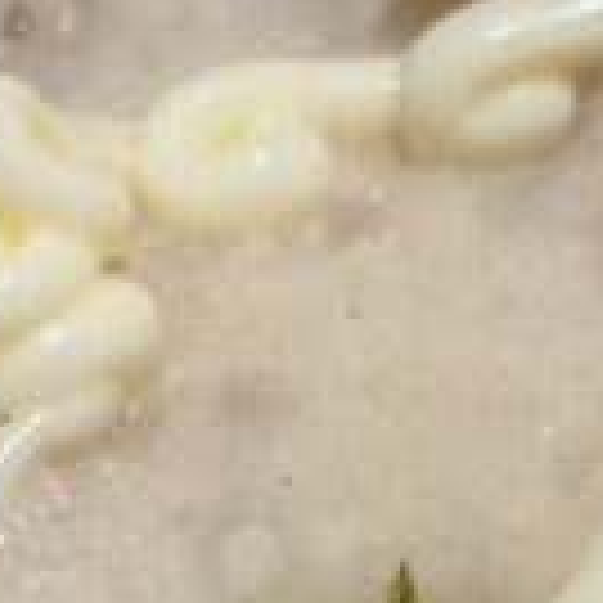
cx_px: 1012
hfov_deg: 5.0
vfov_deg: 4.9
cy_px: 1292
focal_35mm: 350
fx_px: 6898
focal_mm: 5.96
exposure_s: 1/50
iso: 50
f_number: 1.6
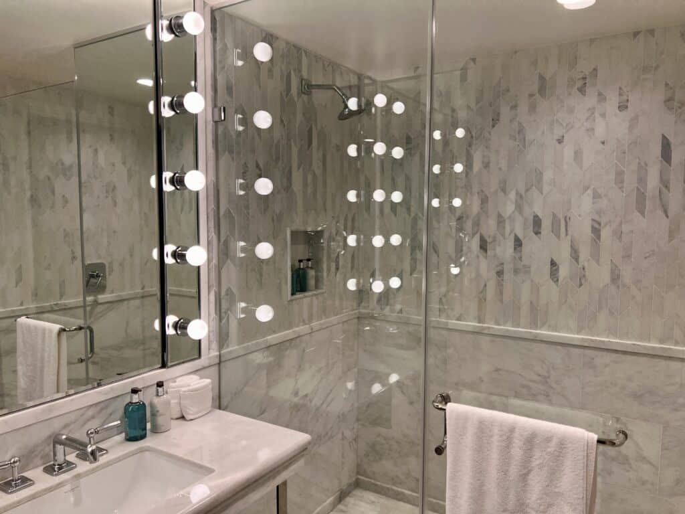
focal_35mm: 26
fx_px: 515
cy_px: 257
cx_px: 342
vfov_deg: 53.1
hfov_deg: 67.3
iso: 64
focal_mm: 5.7
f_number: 1.5
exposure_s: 1/120
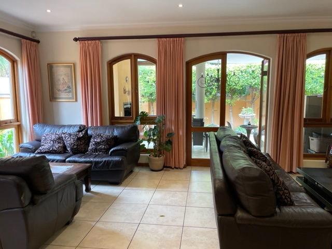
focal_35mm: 26
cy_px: 124
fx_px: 249
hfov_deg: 67.3
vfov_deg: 53.1
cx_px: 166
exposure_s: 1/100
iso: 100
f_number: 1.6
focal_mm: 4.2
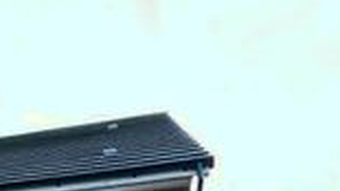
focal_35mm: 48
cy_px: 330
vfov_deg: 19.5
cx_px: 24
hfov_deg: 39.3
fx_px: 433
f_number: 1.8
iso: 800
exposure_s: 1/60
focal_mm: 1.57
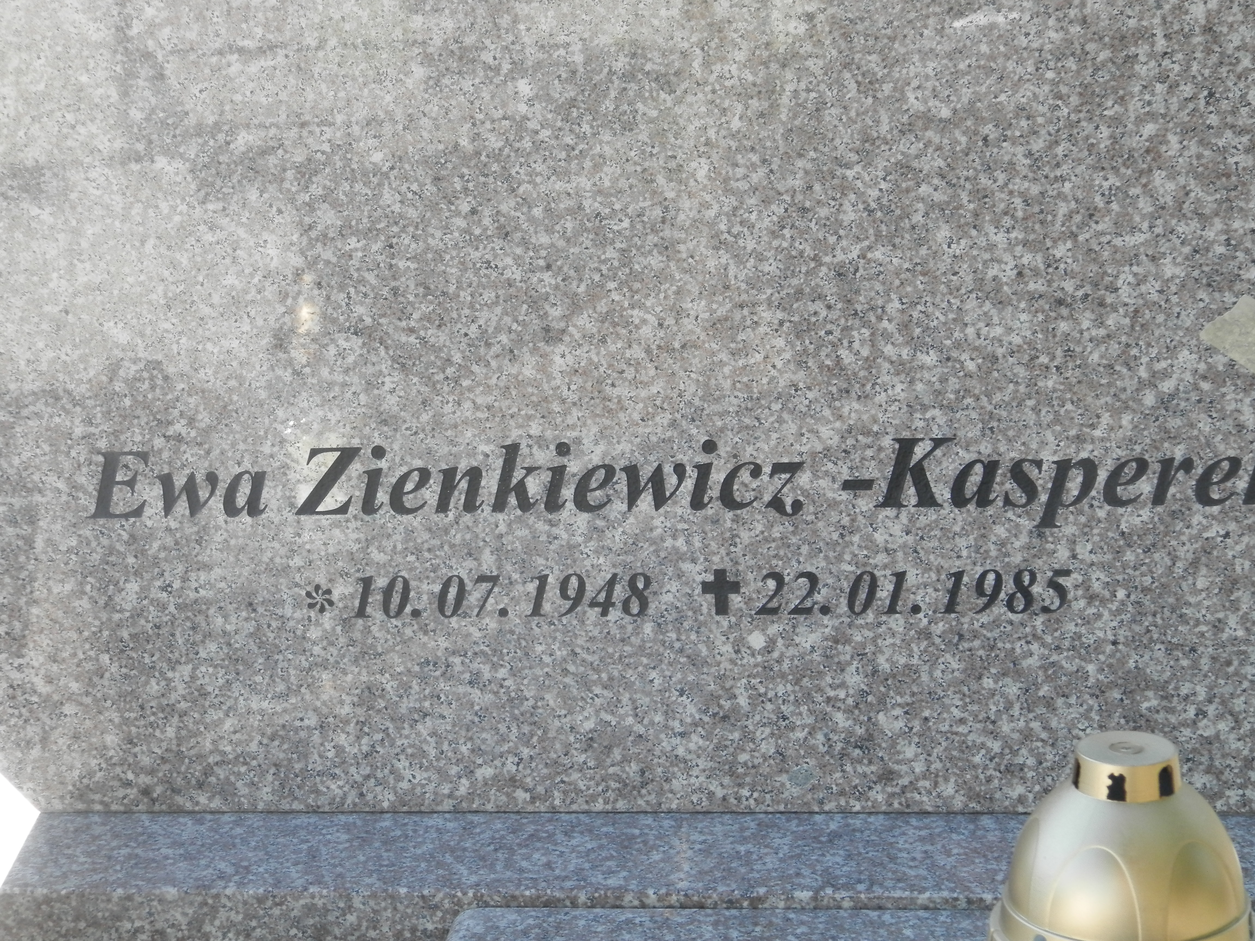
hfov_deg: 28.6
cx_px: 628
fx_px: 2465
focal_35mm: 68
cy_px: 470
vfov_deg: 21.6
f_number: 4
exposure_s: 1/125
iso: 125
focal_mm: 12.2
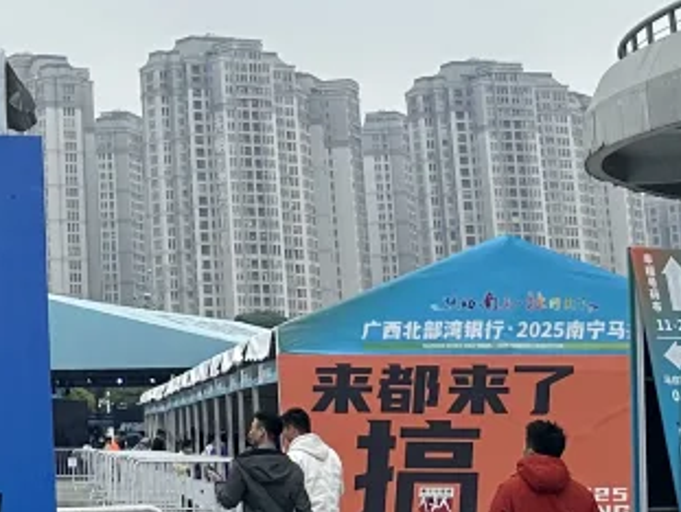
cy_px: -105
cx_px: -162
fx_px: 2186
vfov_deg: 13.0
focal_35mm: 111
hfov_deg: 16.8
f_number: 1.78
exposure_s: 1/3597
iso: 80
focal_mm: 6.86
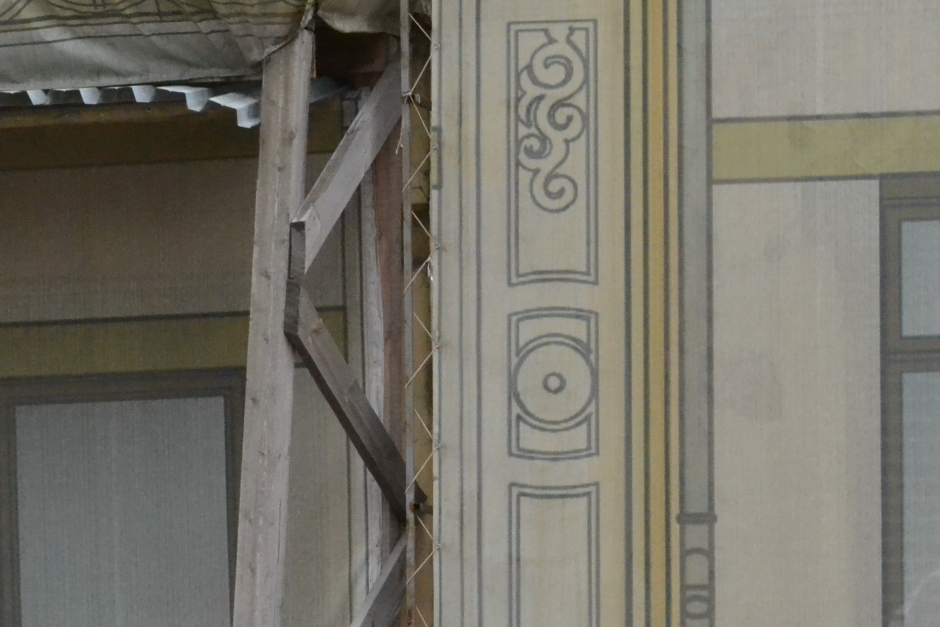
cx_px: 665
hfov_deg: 10.1
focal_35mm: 204
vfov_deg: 6.7
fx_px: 5333
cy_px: 738
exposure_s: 1/1250
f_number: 14
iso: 3200
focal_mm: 55
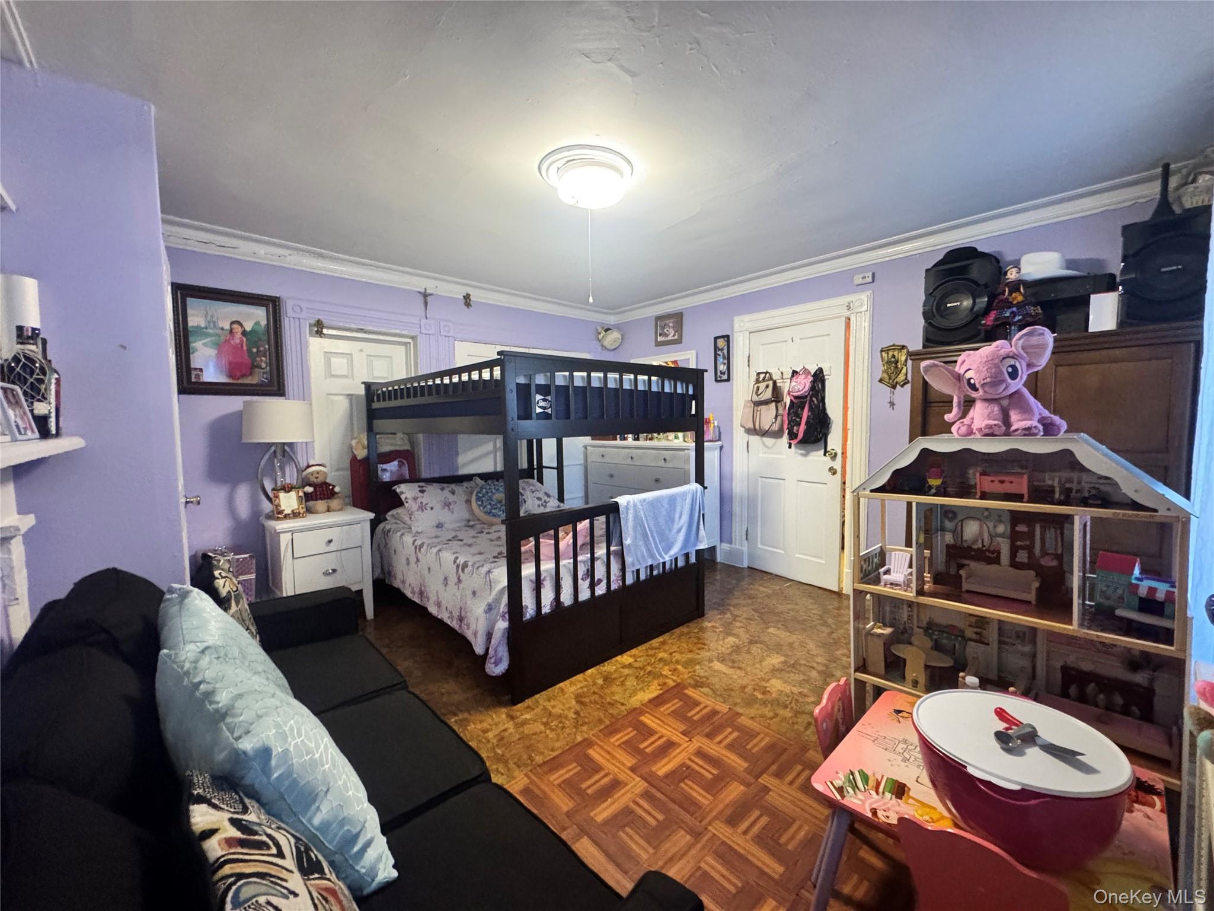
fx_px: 491
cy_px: 456
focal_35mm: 14
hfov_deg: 102.1
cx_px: 607
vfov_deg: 85.7
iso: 1000
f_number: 2.2
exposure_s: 1/60
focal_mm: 2.22
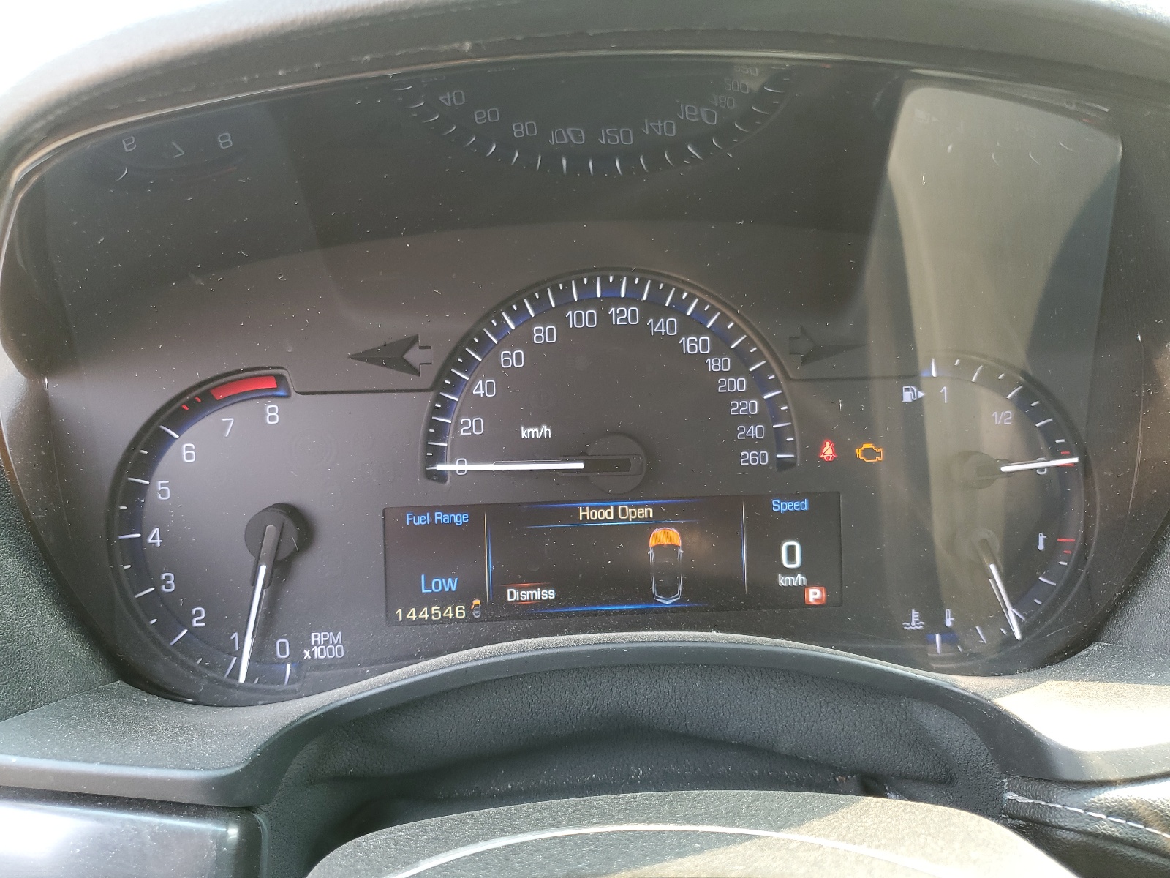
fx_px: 879
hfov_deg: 67.3
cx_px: 585
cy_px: 439
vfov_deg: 53.1
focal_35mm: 26
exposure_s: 1/60.2
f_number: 1.5
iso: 57
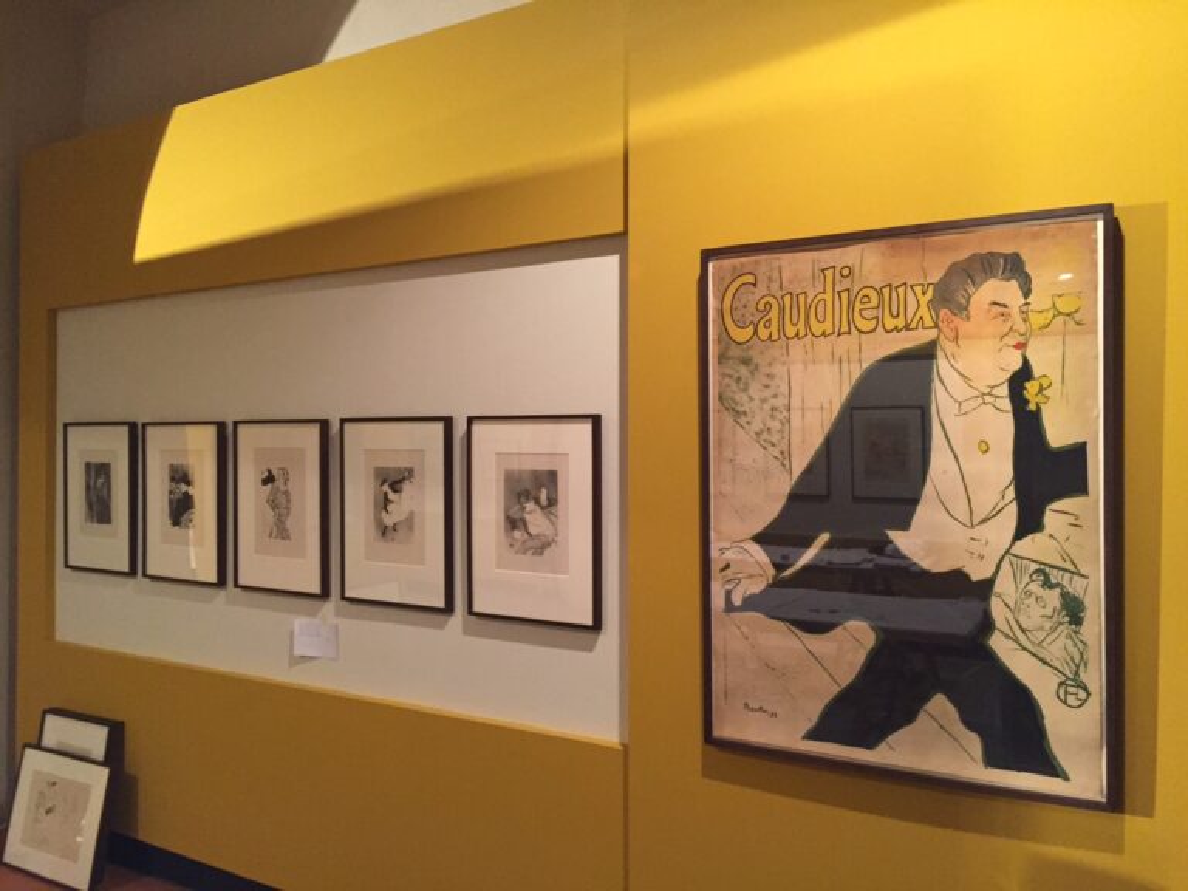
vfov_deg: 48.2
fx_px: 995
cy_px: 446
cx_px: 594
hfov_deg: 61.7
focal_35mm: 29
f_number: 2.2
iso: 250
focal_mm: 4.15
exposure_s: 1/20
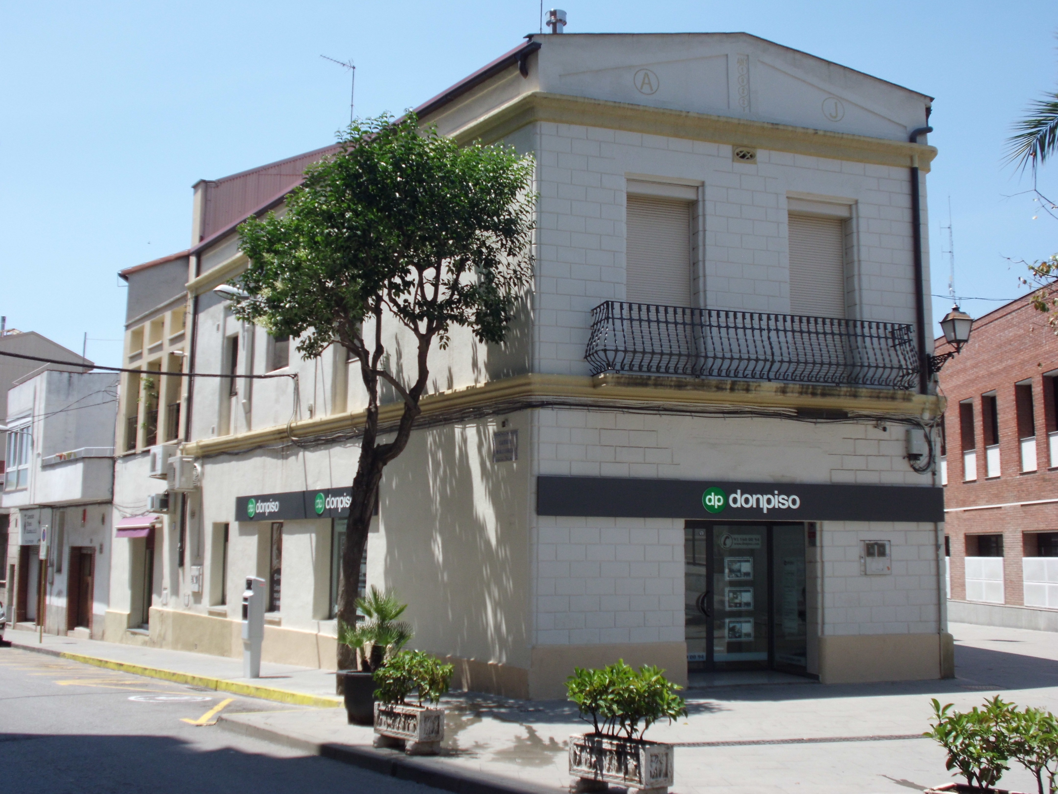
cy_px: 397
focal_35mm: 38
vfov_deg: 37.7
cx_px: 529
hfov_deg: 49.0
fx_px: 1161
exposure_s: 1/80
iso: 100
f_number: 9.8
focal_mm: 6.9
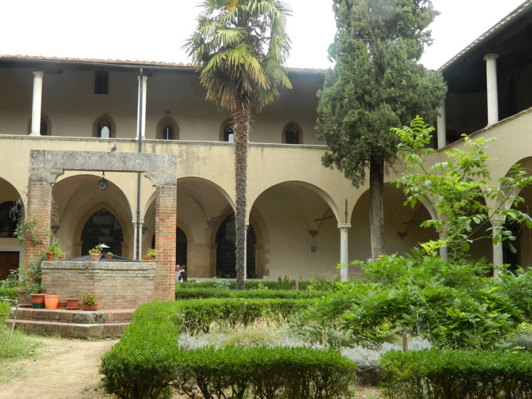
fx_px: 599
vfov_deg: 36.8
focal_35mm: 39
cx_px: 218
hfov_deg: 47.6
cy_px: 209
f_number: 3.2
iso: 80
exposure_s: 1/125
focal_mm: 5.6
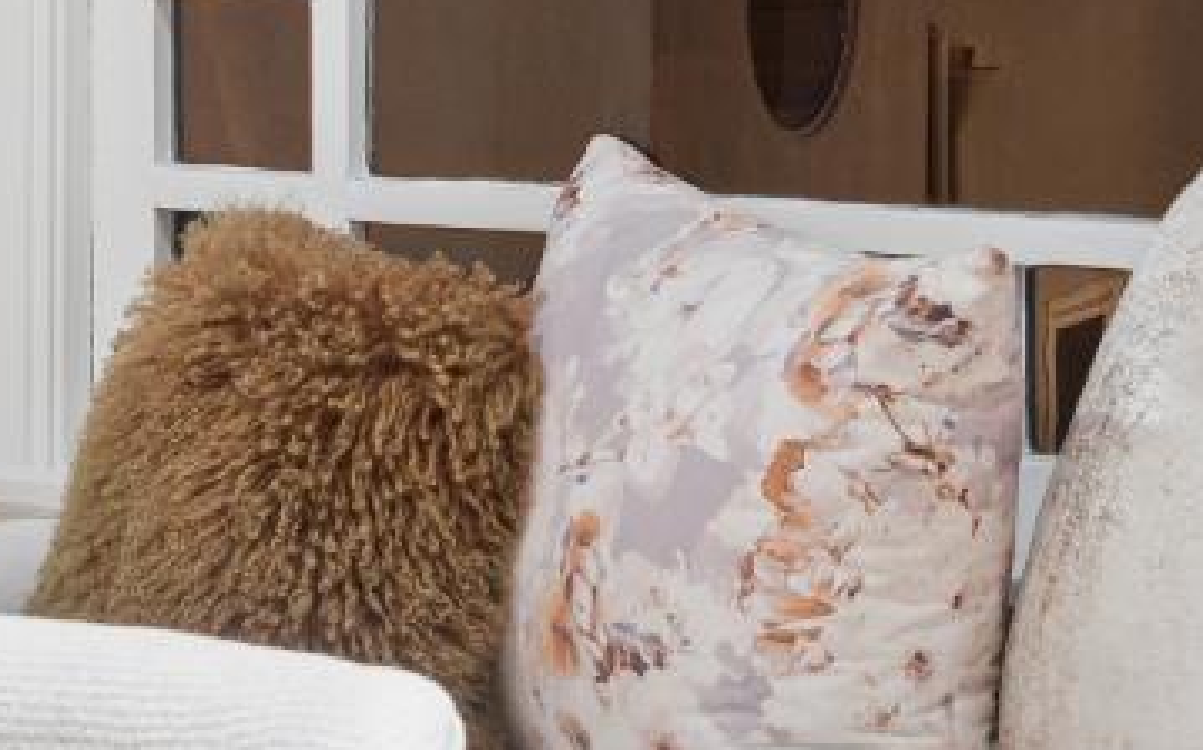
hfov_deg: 13.8
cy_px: -382
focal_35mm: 149
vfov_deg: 8.6
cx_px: -54
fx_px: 4883
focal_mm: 35
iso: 800
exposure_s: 1/6
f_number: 8
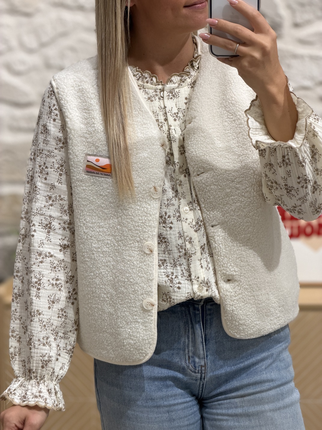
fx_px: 1240
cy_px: 215
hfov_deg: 14.8
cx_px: 161
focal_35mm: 100
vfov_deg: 19.6
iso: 125
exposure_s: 1/100
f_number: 2.8
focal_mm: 16.89
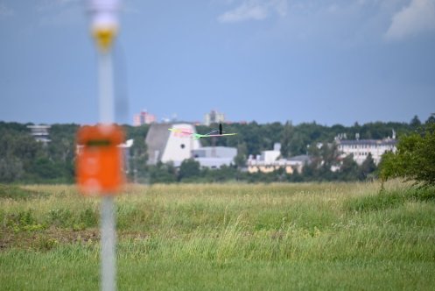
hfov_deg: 5.2
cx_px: 218
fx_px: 4836
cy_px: 146
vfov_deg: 3.4
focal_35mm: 400
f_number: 7.1
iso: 640
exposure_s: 1/3200
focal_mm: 400
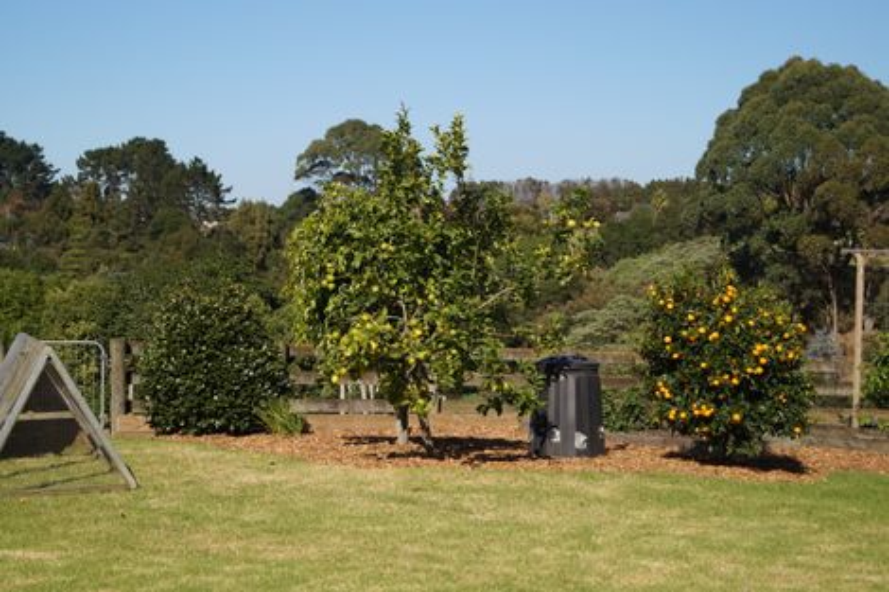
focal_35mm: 60
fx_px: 1481
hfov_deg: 33.4
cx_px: 444
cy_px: 296
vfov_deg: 22.6
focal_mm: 40
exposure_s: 1/1000
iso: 100
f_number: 5.6
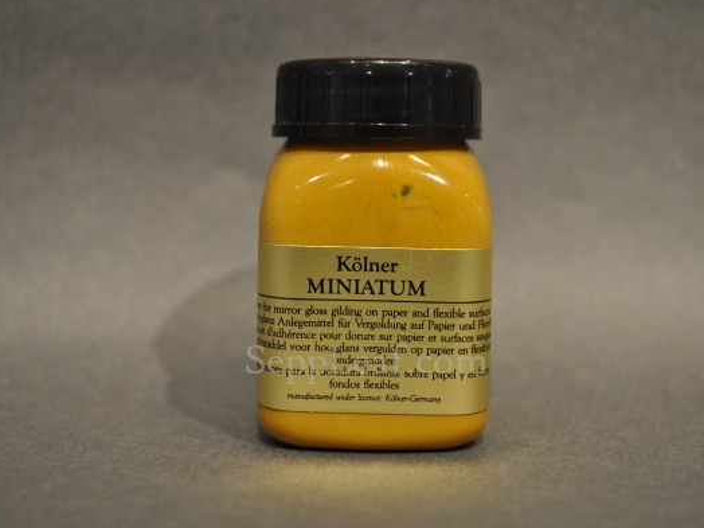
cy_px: 261
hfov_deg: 36.2
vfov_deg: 27.5
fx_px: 1078
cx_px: 367
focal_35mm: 53
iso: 400
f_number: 5.6
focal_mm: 32
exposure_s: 1/60
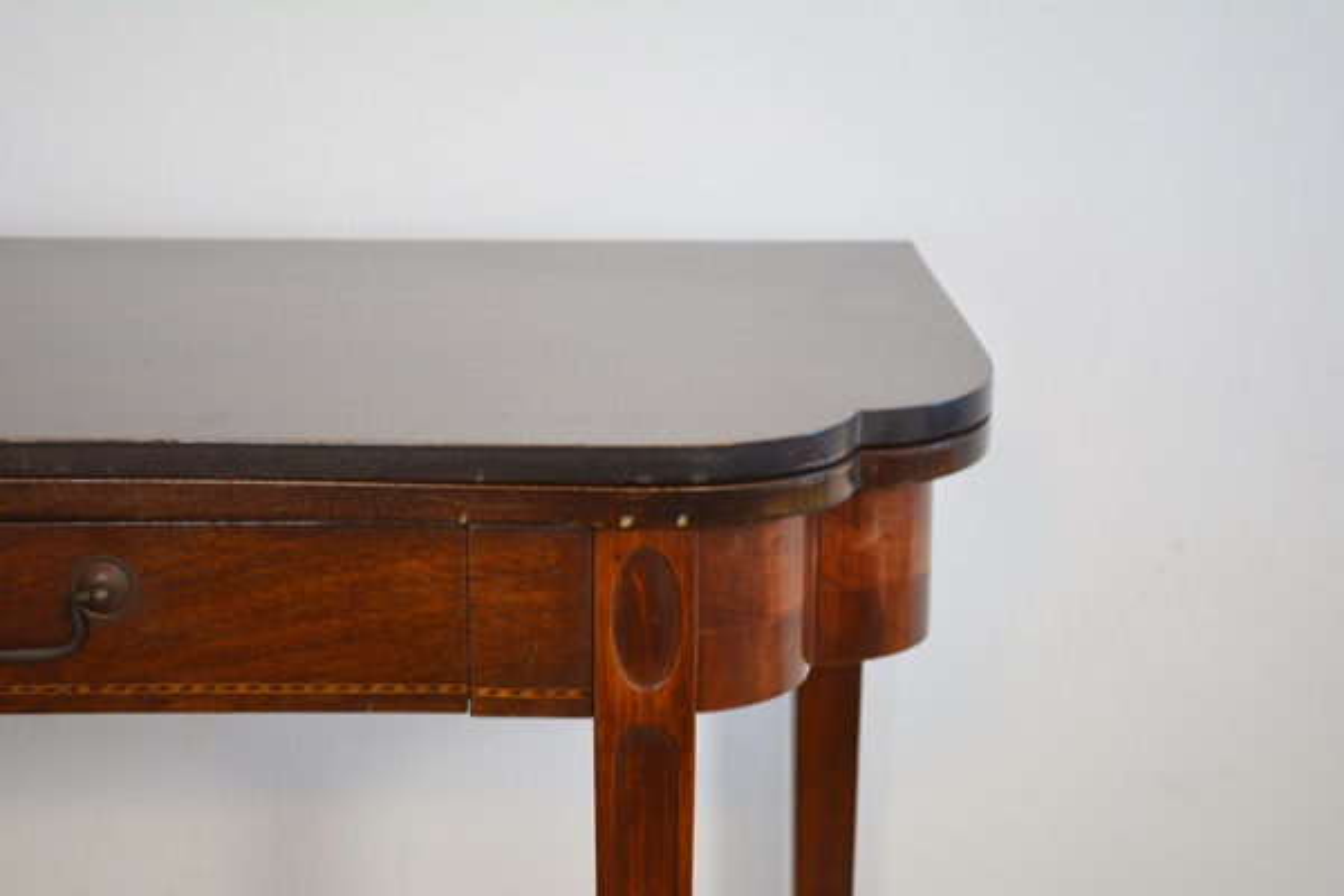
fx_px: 2688
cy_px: 448
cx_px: 672
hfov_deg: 28.1
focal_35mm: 72
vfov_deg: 18.9
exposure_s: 1/40
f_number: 5.3
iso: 800
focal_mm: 48
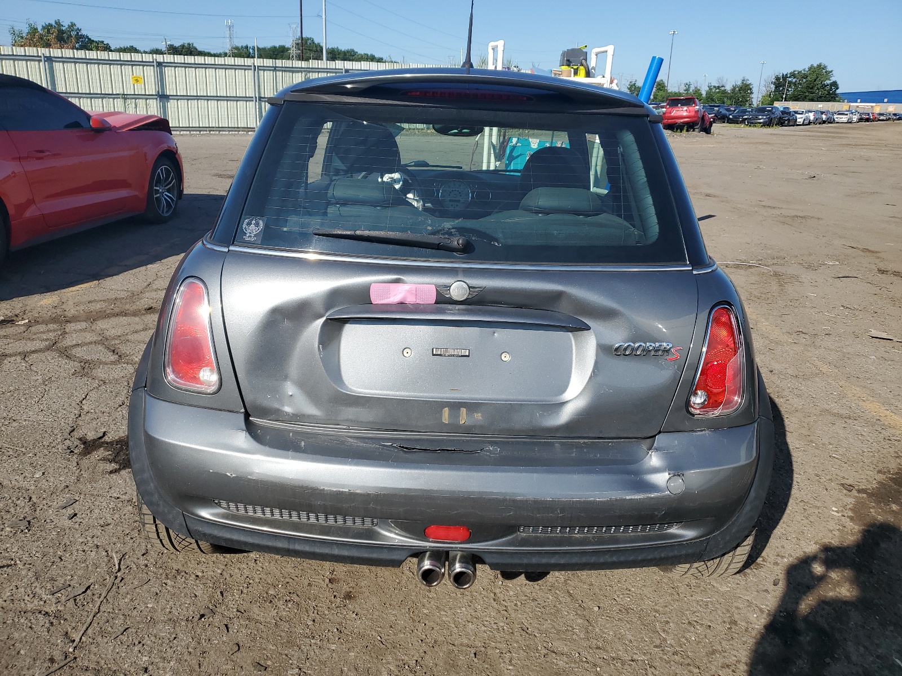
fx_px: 677
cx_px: 451
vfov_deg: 53.1
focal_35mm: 26
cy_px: 338
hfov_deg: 67.3
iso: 50
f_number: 1.5
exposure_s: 1/3333
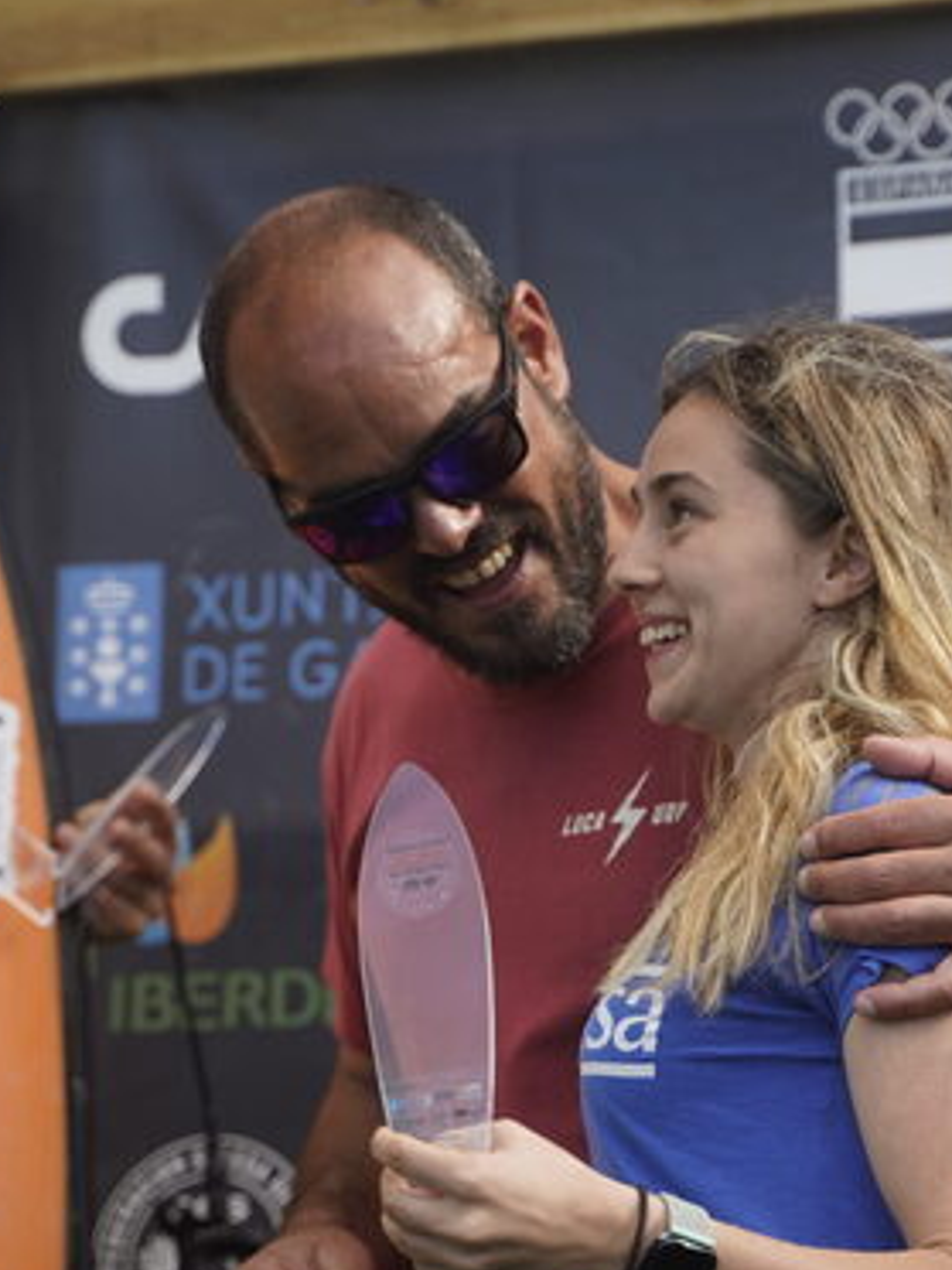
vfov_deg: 12.7
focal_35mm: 155
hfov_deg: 9.5
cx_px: 826
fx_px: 5684
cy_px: 753
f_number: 2.8
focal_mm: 75
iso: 125
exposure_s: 1/320
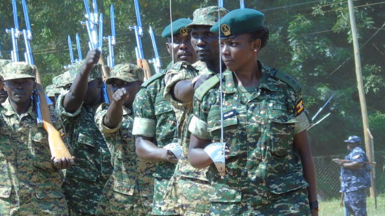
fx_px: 4676
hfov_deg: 4.7
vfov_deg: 2.7
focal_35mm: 458
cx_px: 111
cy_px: 159
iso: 80
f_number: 4.8
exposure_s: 1/160
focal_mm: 43
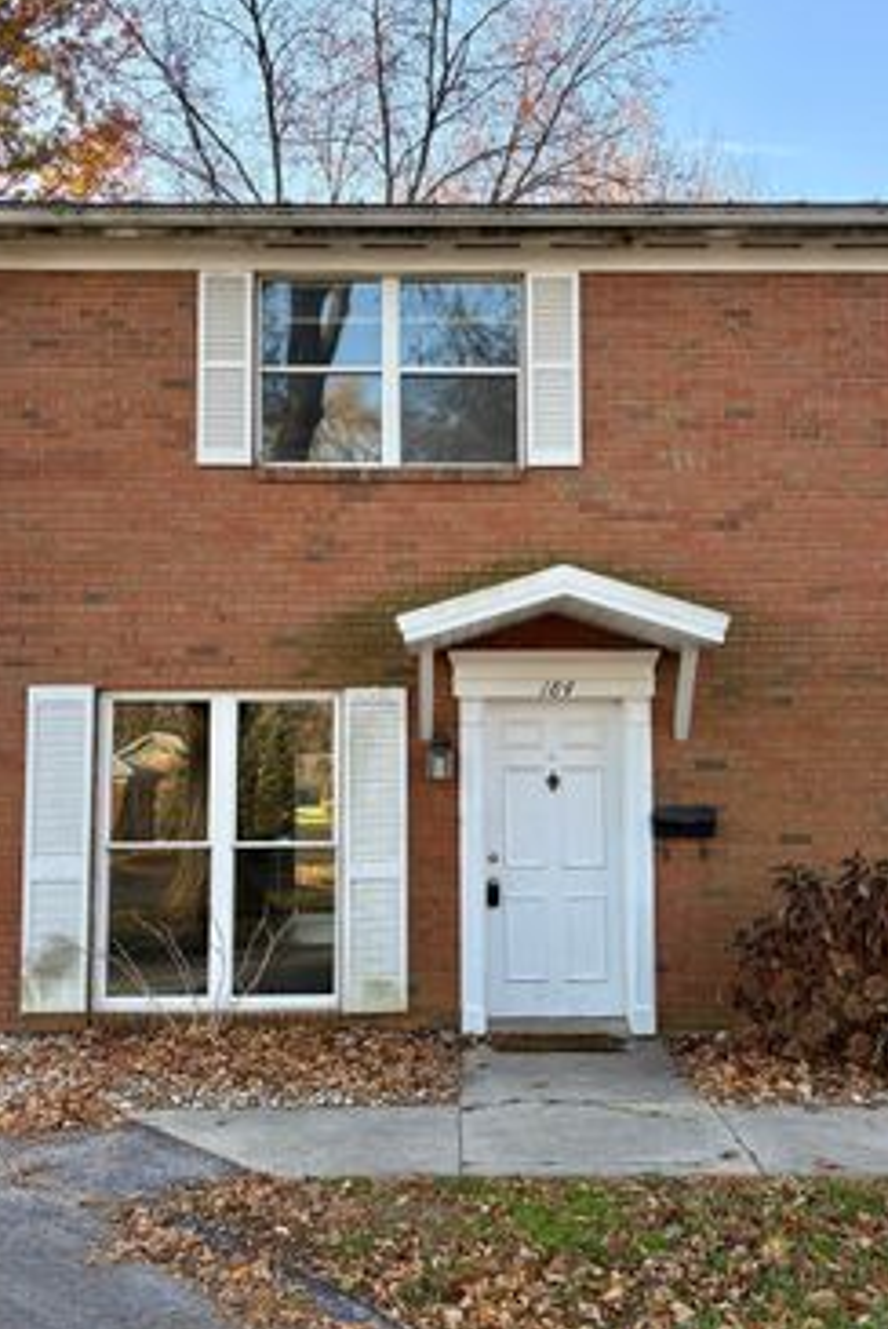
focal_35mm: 37
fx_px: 1366
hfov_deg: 36.0
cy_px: 664
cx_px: 469
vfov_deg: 51.9
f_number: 1.6
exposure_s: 1/444
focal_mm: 5.96
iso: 64
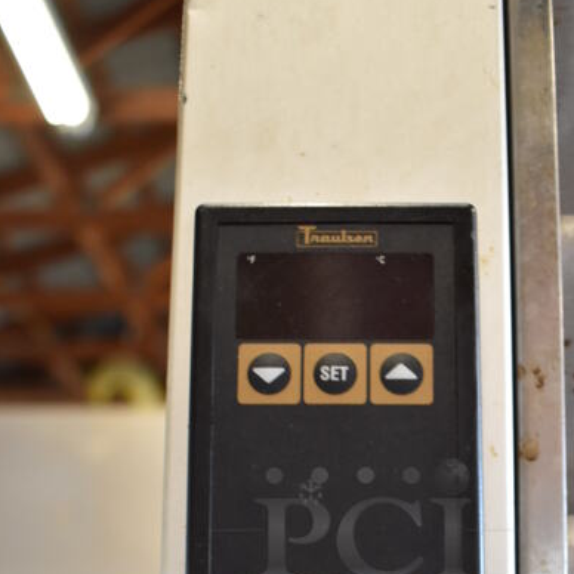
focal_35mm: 54
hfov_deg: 31.5
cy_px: 536
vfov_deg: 30.0
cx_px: 365
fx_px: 1013
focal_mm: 18
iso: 800
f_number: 4
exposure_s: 1/60
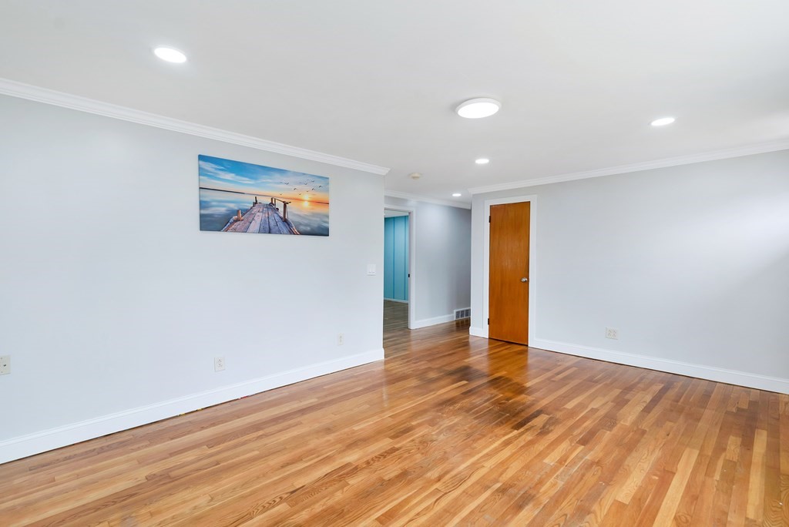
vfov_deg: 73.8
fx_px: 351
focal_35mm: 16
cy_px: 264
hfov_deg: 96.7
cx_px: 394
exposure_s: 1/125
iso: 450
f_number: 5.6
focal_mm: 16
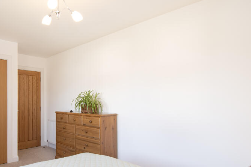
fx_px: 160
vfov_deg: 54.2
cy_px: 108
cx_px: 62
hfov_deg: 70.9
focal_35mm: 23
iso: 160
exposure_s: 1/6
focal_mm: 10
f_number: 8
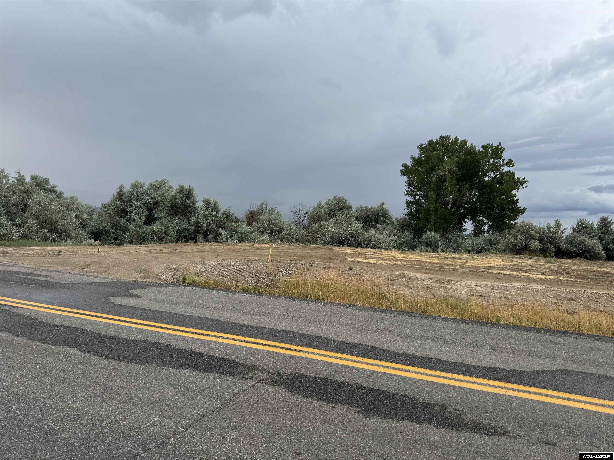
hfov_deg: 71.6
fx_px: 426
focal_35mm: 24
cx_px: 307
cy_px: 230
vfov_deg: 56.8
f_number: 1.78
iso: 80
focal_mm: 6.76
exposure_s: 1/2415
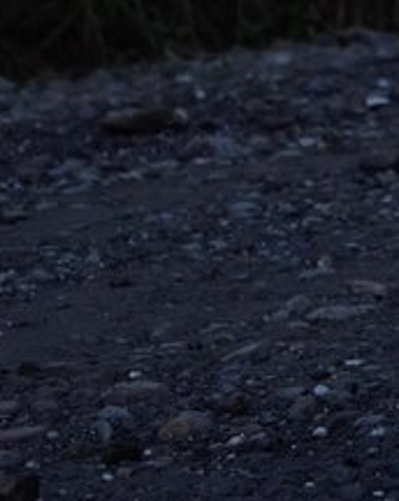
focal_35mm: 365
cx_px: 563
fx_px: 5403
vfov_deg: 5.3
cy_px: -208
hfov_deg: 4.2
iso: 3200
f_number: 2.8
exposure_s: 1/500
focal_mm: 70
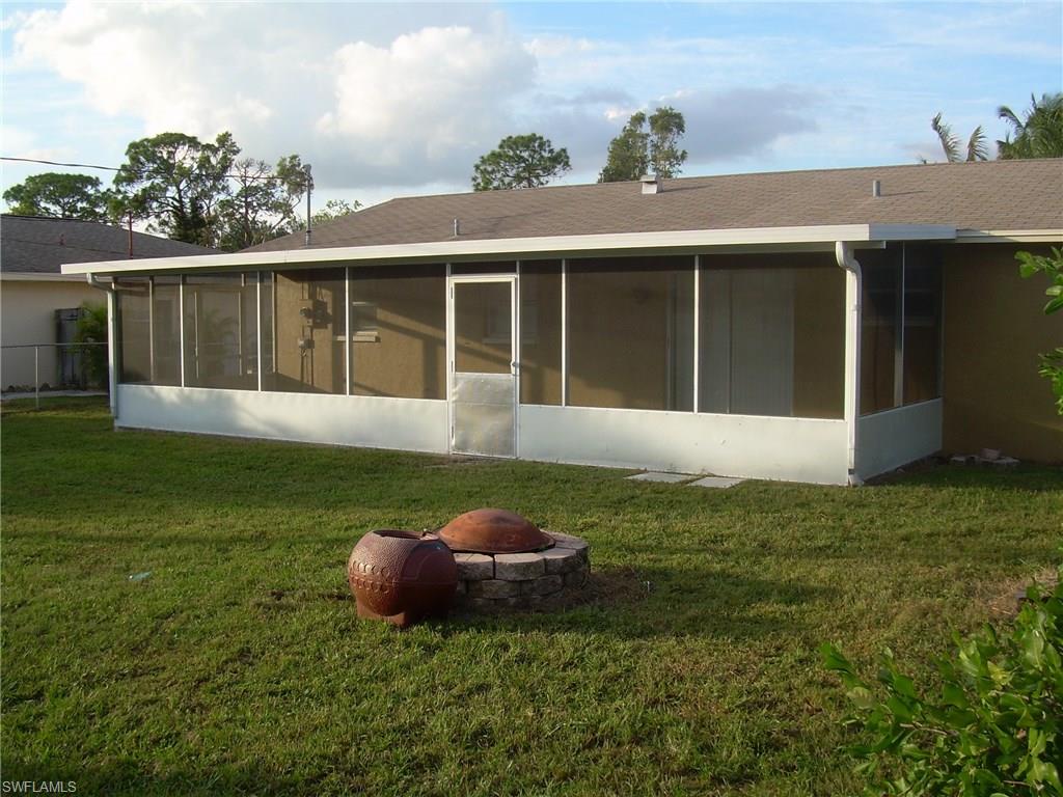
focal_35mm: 38
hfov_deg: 49.0
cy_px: 398
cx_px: 532
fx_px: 1167
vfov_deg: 37.7
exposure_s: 1/193
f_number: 4.6
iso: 50
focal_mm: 6.3
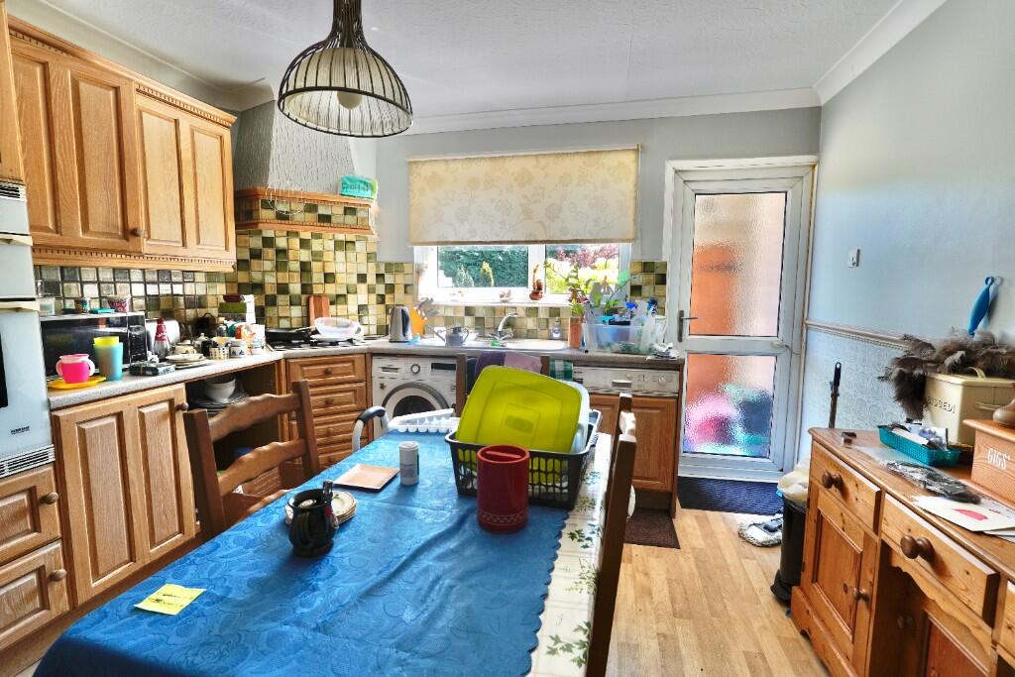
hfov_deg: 95.0
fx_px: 465
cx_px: 508
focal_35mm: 16
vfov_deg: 72.1
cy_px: 338
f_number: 4
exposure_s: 1/60
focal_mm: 11
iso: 160
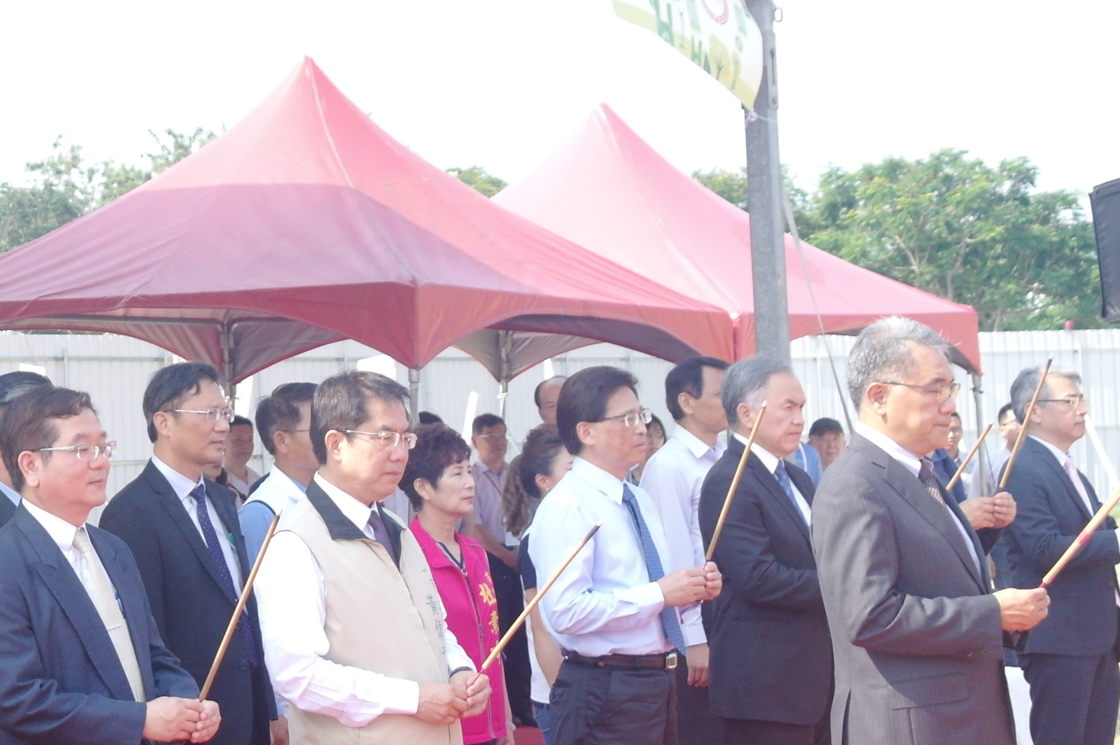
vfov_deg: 13.8
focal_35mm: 99
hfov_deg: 19.6
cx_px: -154
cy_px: 227
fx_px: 3078
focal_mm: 27
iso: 400
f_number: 5.6
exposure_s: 1/320
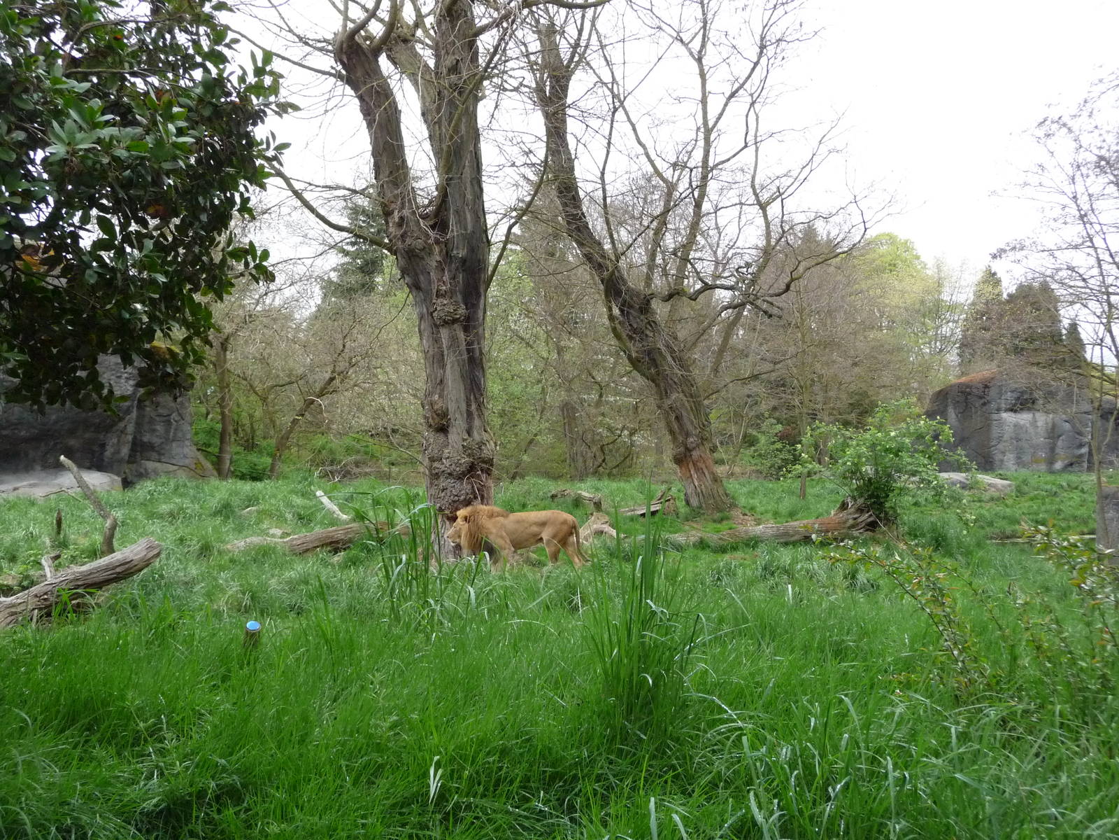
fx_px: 1228
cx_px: 560
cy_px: 420
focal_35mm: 38
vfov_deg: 37.7
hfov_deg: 49.0
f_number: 3.8
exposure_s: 1/500
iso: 400
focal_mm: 6.3
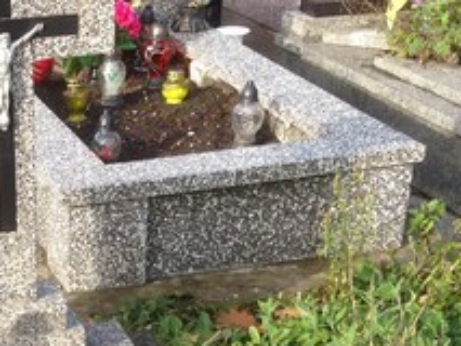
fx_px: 1319
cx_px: -37
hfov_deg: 19.1
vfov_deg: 14.0
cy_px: 513
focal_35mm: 99
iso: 50
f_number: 2.4
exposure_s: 1/321
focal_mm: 4.12
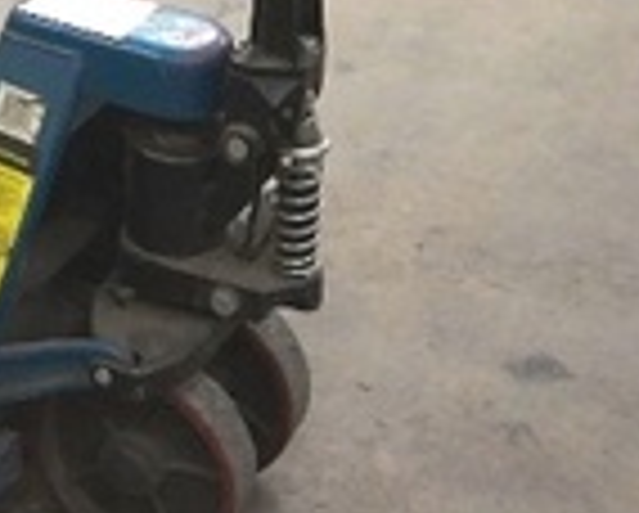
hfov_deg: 16.2
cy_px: -194
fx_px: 2159
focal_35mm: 114
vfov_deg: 13.0
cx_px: -117
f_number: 3.5
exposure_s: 1/160
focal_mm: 16
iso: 1600
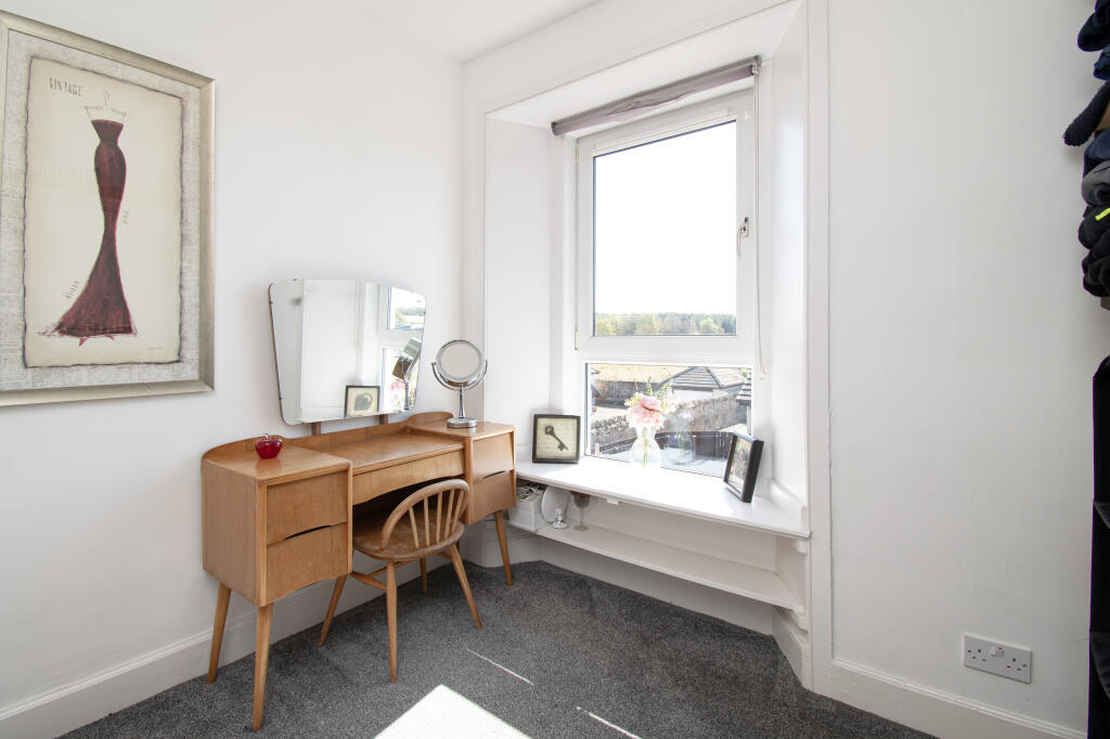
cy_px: 370
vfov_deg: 77.3
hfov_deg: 100.4
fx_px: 462
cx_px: 555
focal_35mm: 15
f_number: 9
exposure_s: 1/60
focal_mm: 10
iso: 250
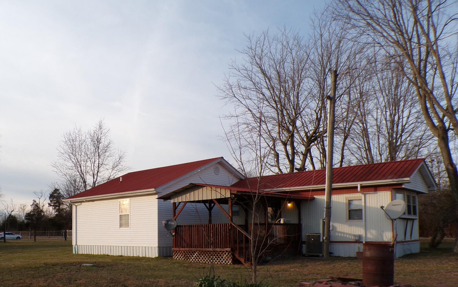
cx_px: 183
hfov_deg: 56.3
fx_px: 424
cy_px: 212
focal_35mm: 34
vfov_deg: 36.5
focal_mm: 4.3
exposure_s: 1/250
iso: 100
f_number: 4.4
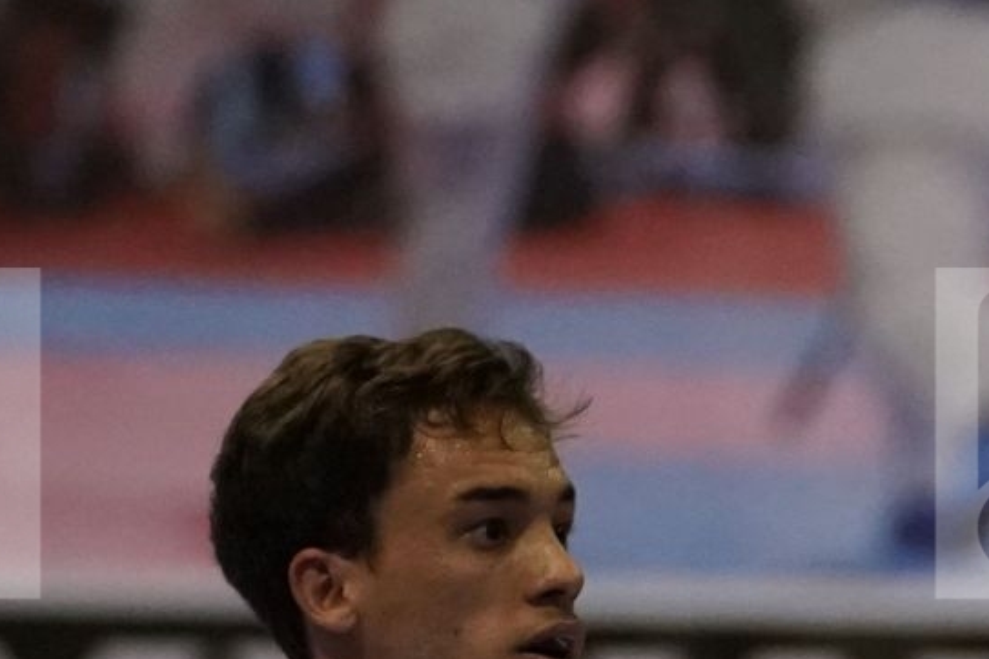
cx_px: 1106
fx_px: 20026
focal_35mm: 729
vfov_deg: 1.9
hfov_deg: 2.8
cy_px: 1078
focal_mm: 147
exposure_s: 1/800
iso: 6400
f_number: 2.8
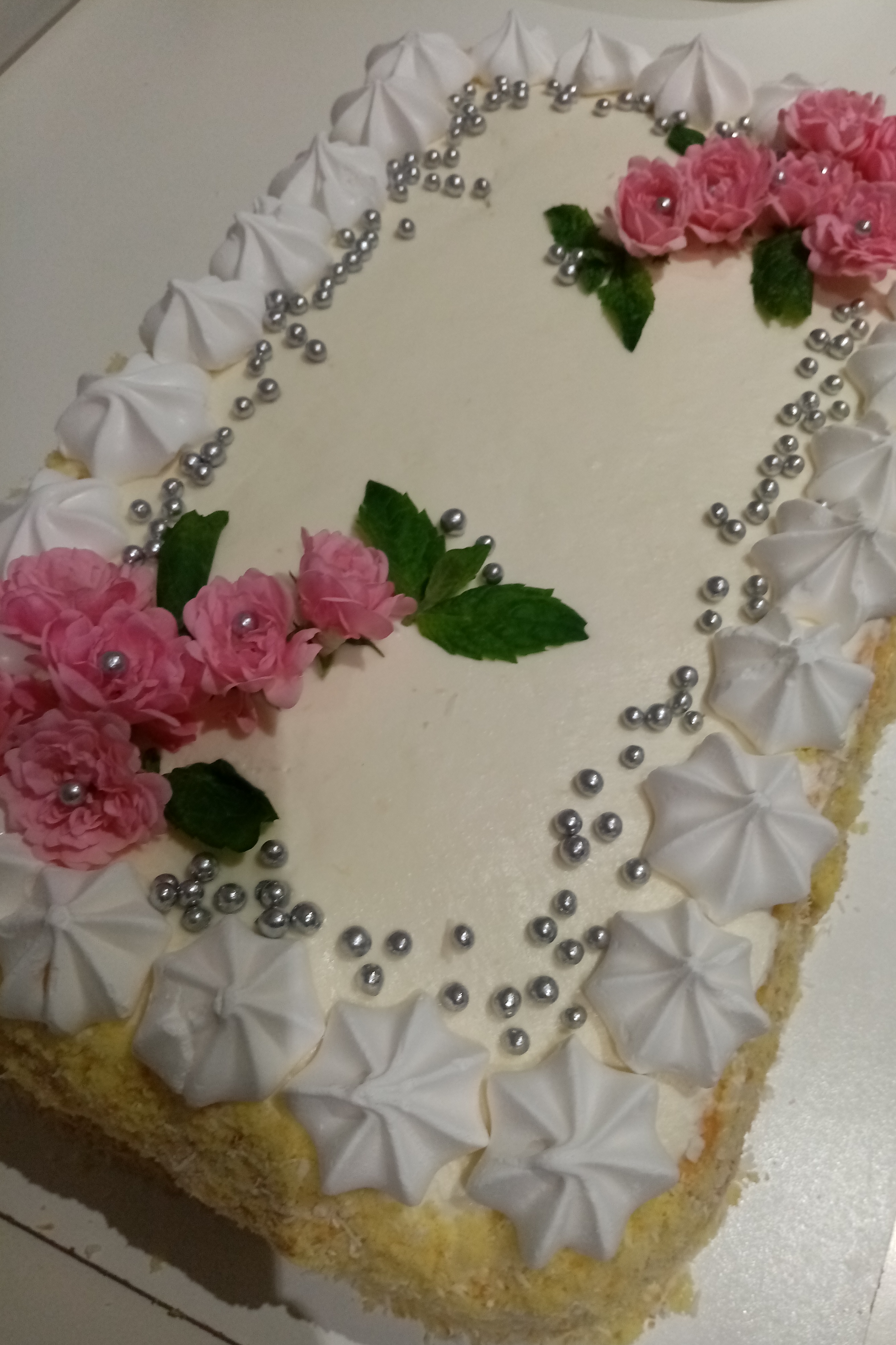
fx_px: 1045
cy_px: 688
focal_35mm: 28
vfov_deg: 65.5
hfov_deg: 46.3
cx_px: 506
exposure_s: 1/33.3
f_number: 1.8
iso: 187
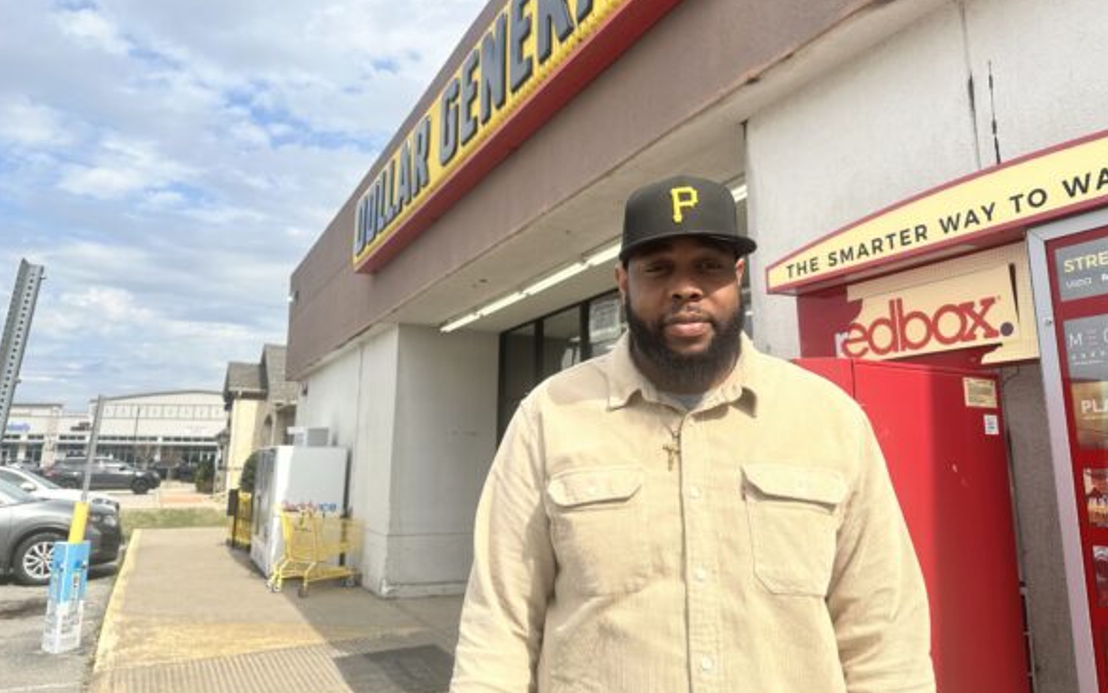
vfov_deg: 47.4
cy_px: 293
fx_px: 785
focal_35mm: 26
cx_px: 544
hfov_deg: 70.4
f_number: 1.78
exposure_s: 1/3356
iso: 80
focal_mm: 6.86
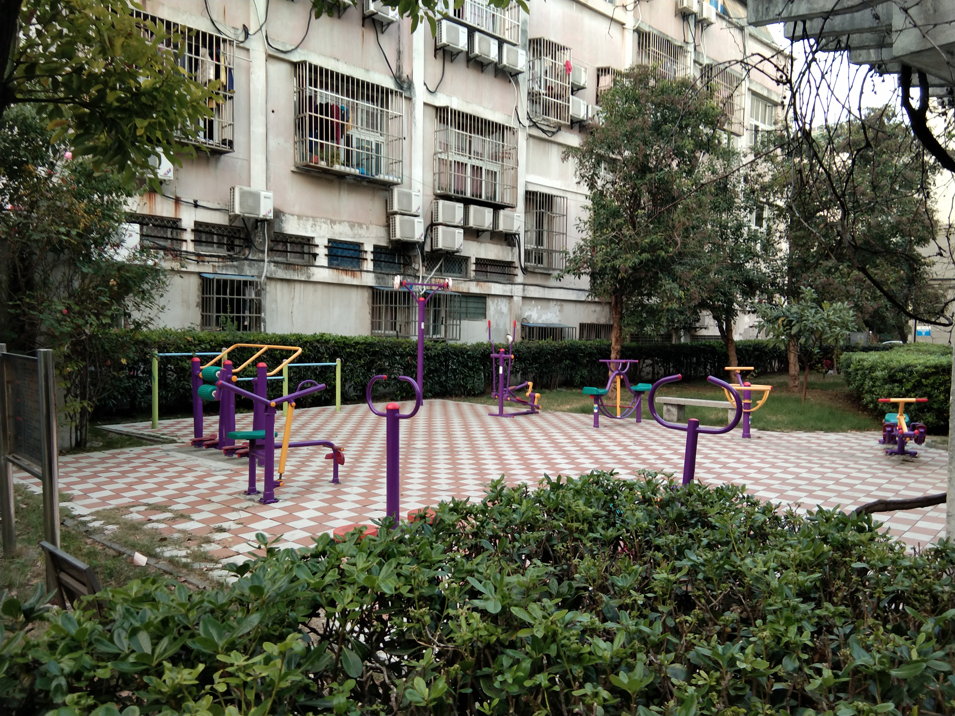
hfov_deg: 58.4
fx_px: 855
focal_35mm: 31
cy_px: 358
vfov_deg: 45.4
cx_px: 478
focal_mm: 3.69
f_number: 2.2
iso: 100
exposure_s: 1/50
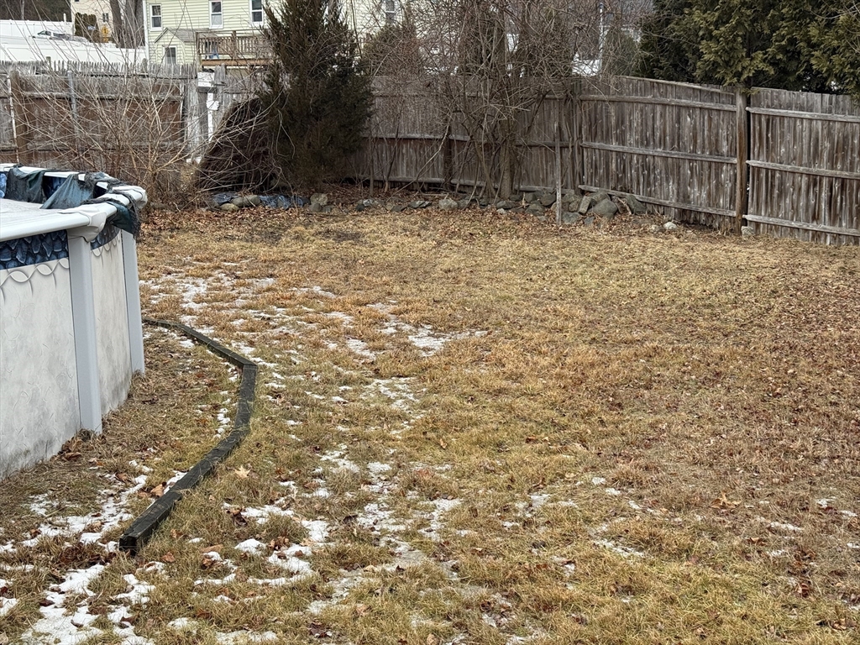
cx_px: 430
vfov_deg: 30.3
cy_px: 322
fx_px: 1193
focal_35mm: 48
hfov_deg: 39.7
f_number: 1.78
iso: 64
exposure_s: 1/506
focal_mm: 6.76
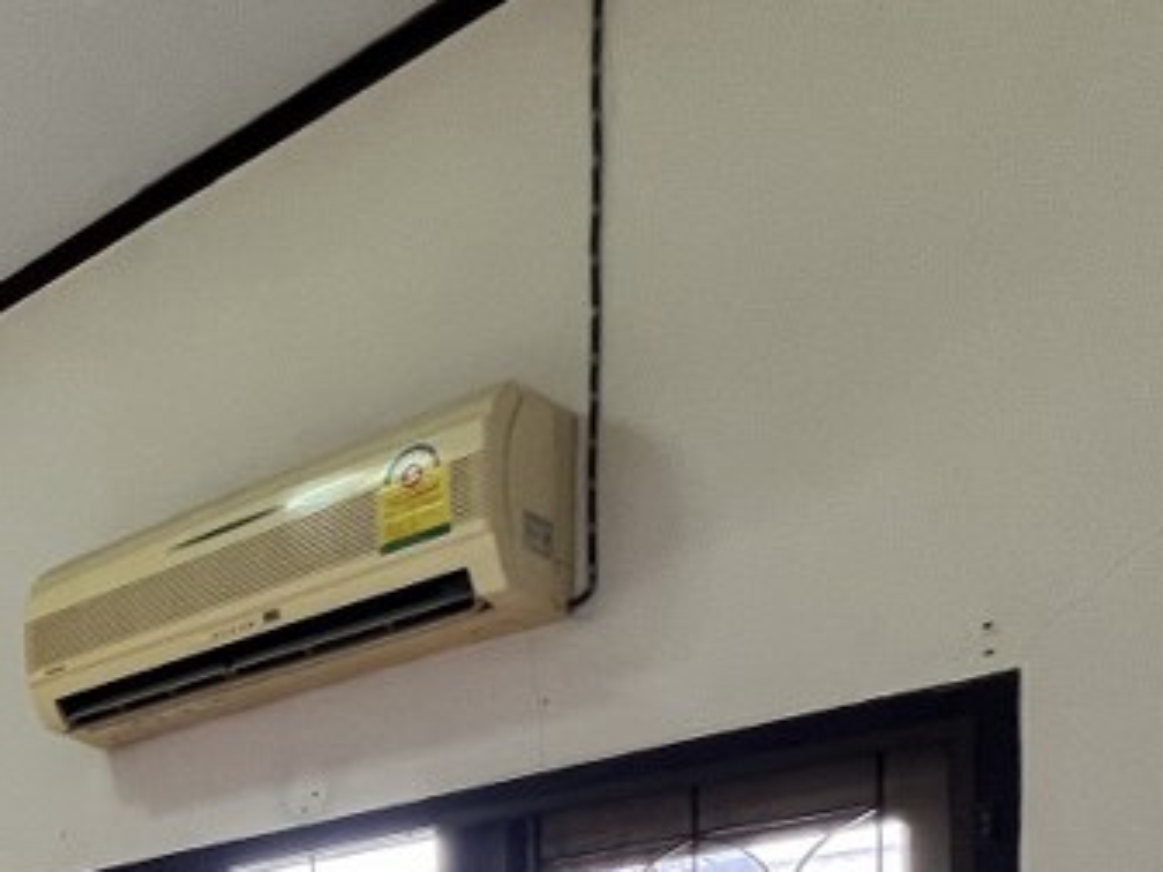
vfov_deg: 26.2
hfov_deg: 33.1
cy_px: 1223
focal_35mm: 44
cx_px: -306
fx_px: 1478
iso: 32
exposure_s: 1/300
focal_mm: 1.57
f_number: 1.8
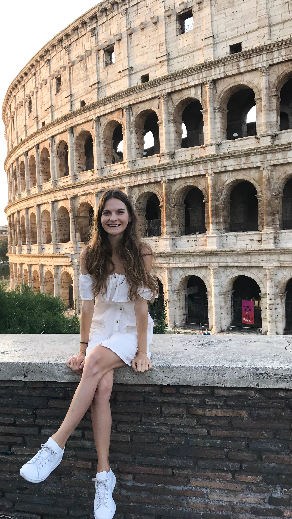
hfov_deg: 37.5
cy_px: 262
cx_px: 107
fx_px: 427
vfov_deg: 62.6
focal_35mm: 31
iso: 20
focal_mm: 3.99
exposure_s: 1/370
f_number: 1.8
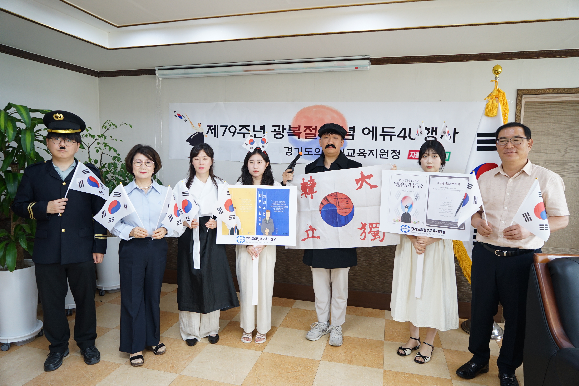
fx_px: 386
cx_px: 290
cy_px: 193
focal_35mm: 24
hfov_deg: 73.7
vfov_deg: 53.1
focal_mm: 24
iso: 640
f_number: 4
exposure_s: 1/60
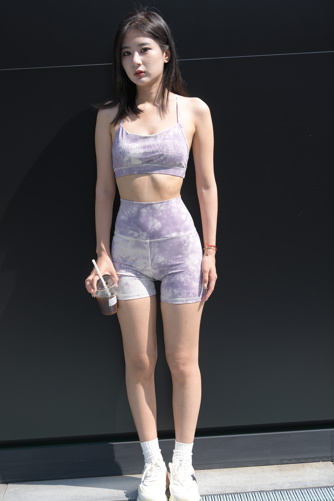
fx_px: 1044
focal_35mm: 75
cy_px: 236
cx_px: 155
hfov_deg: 18.2
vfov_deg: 27.0
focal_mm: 70
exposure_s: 1/400
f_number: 4
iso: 64
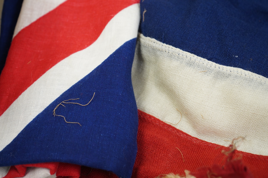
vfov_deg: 19.4
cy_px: 89
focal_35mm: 70
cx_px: 134
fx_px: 521
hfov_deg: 28.9
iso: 2500
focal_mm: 70
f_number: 7.1
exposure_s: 1/125
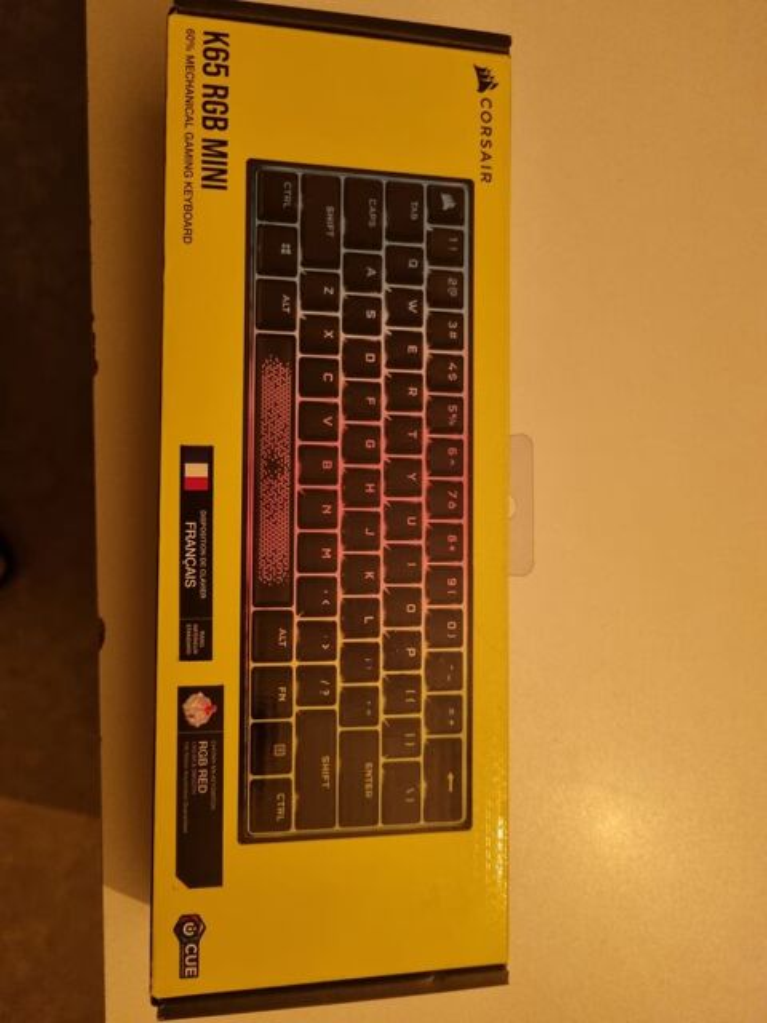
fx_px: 768
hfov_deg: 53.1
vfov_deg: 67.3
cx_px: 384
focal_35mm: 26
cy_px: 512
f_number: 1.8
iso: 500
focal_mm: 5.4
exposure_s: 1/50
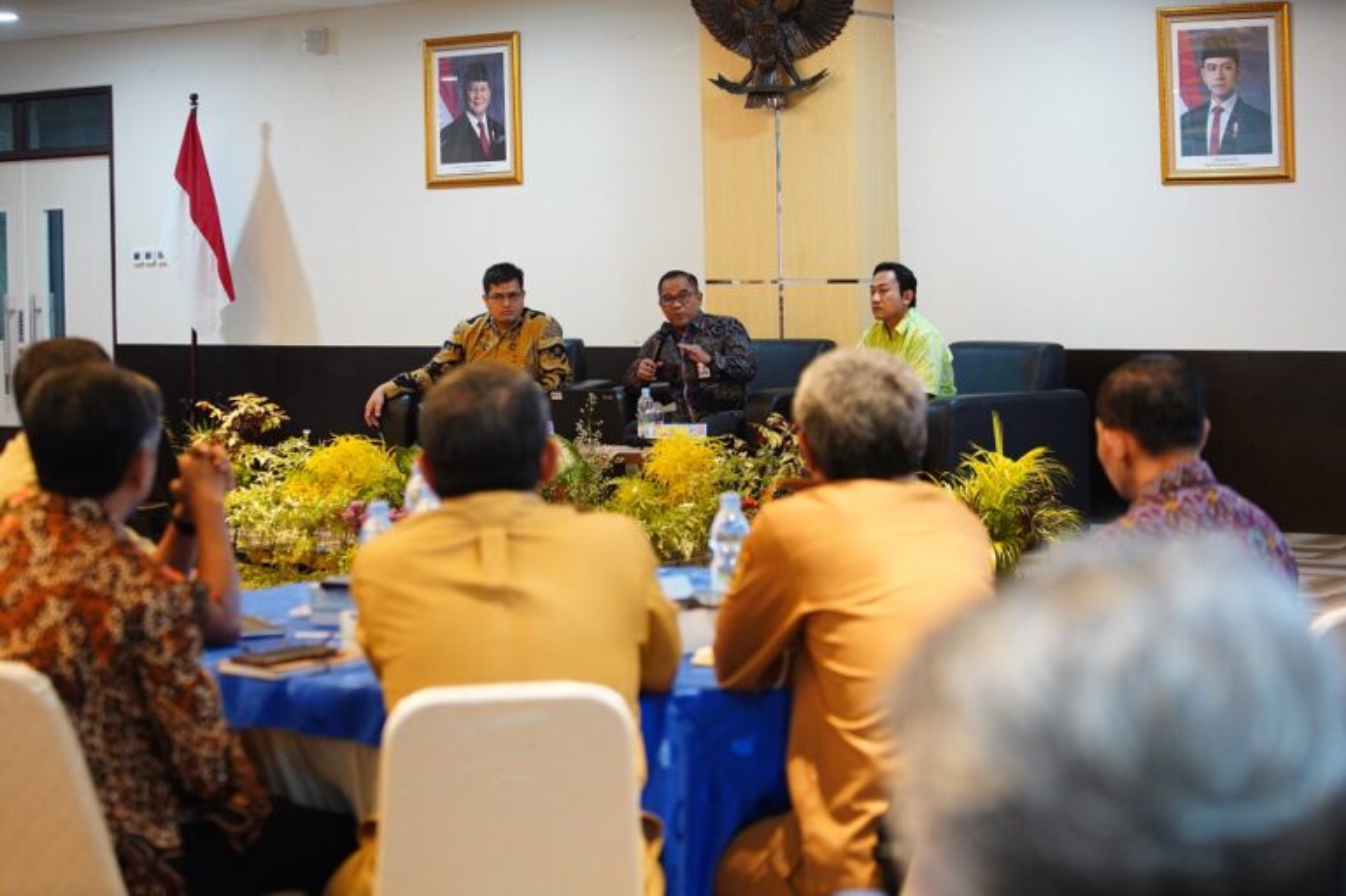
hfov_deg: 28.9
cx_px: 673
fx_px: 2615
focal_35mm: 70
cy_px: 448
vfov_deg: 19.4
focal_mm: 70
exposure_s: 1/100
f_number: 4
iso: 3200
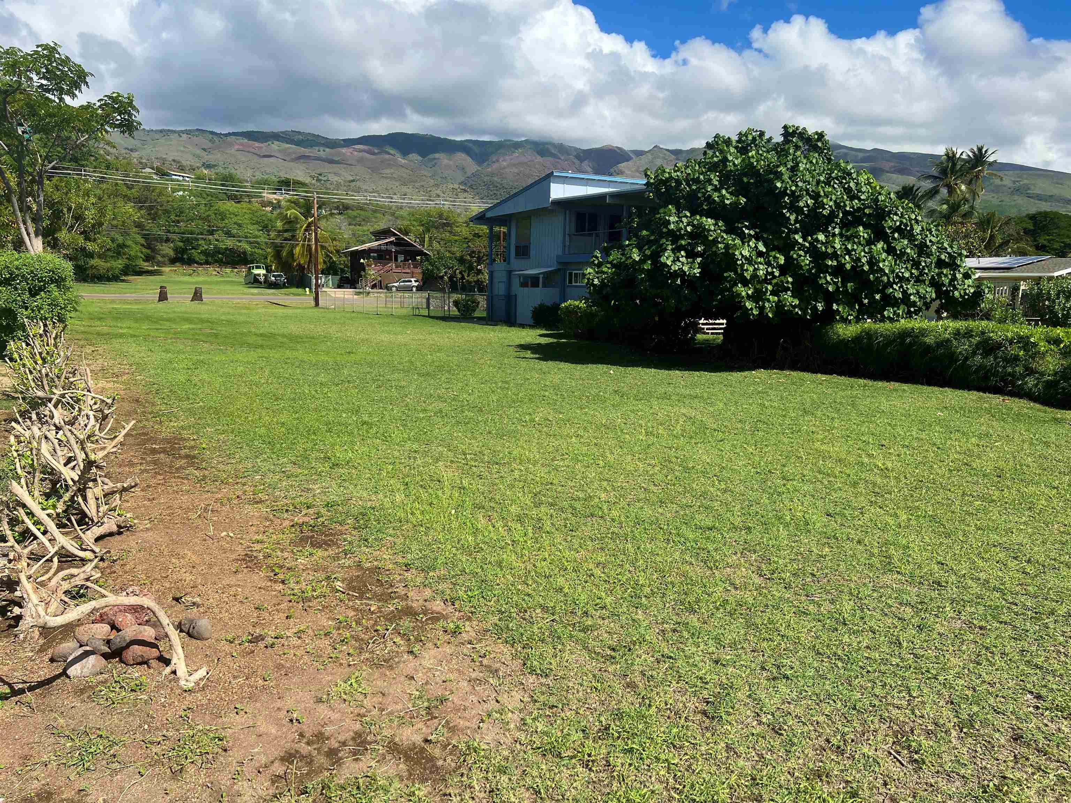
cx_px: 536
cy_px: 402
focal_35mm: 26
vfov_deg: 53.1
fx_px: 804
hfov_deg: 67.3
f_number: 1.5
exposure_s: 1/4274
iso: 50
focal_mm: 5.7
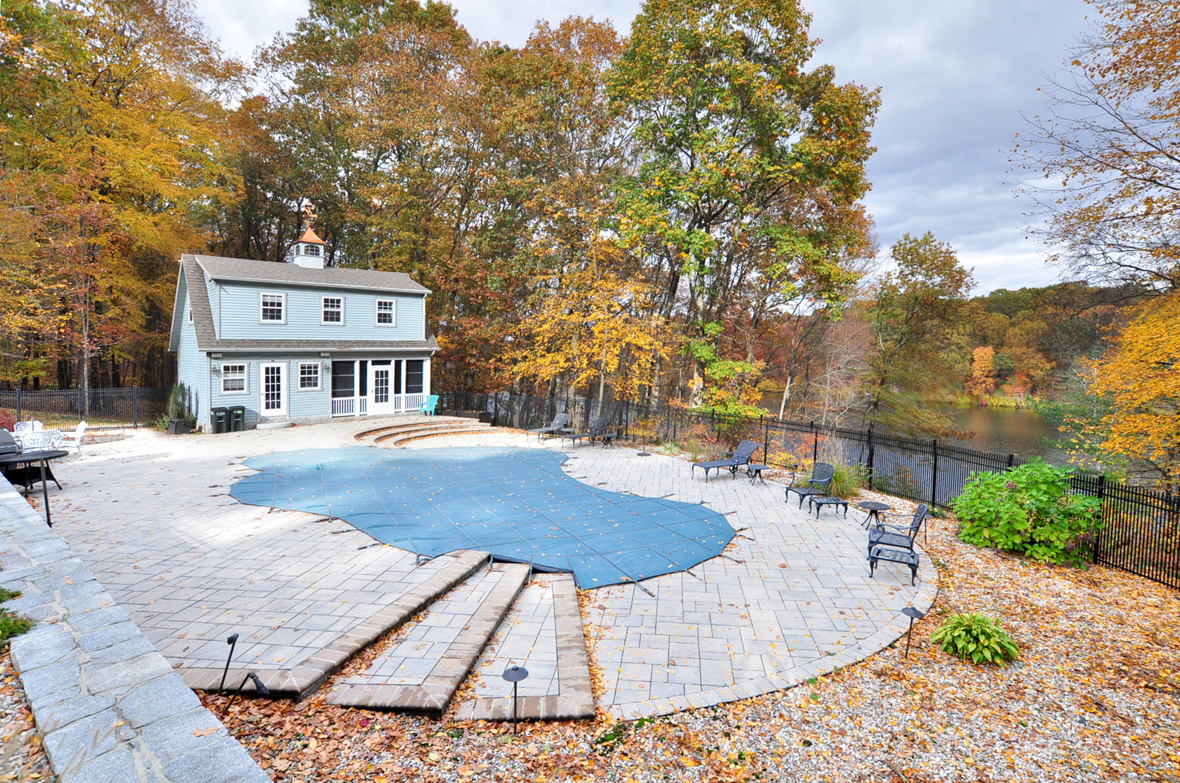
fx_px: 540
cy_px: 392
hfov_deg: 95.1
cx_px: 590
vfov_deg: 71.9
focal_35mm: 16
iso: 640
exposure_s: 1/200
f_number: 5.6
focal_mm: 11
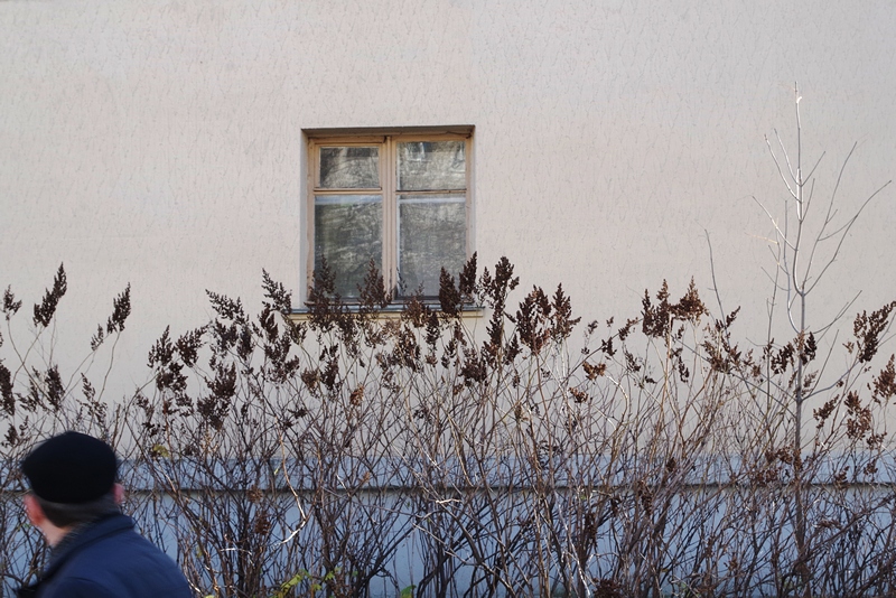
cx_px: 448
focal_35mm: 49
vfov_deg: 27.5
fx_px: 1220
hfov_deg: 40.3
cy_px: 299
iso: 400
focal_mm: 32.5
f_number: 11
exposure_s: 1/80
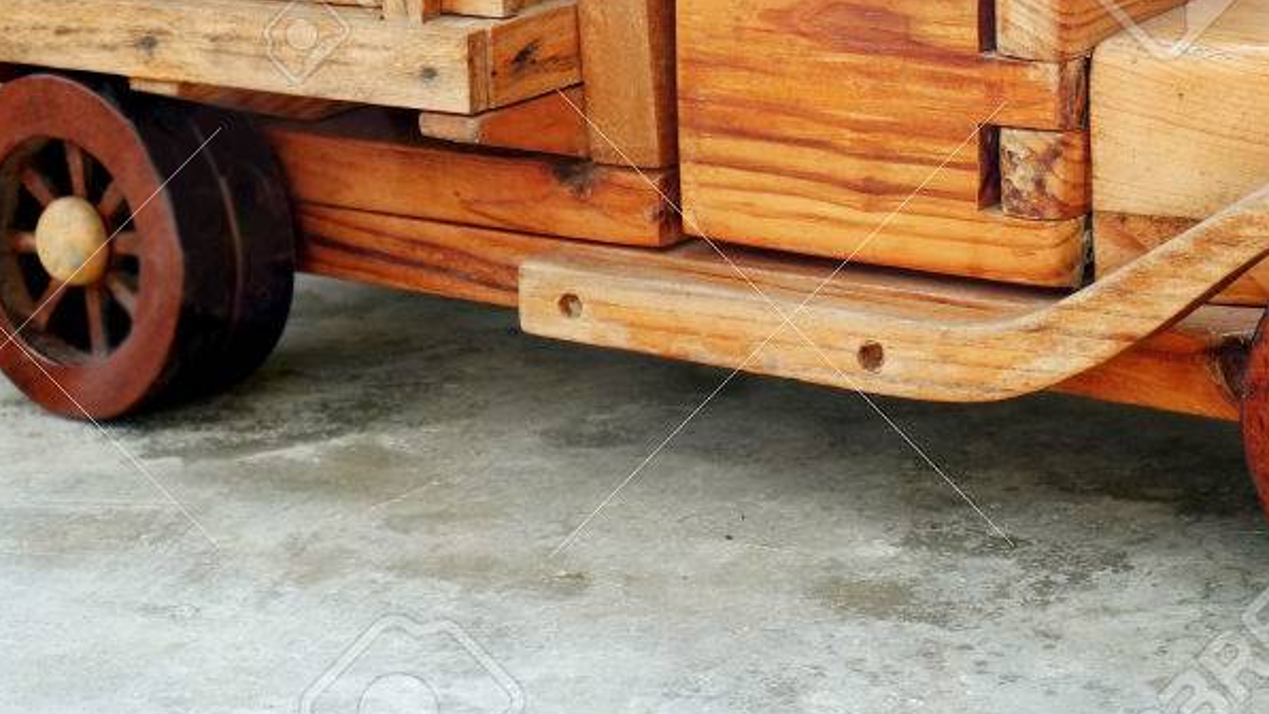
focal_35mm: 98
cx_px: 784
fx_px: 3298
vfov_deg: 12.1
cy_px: -140
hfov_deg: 21.7
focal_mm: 28.9
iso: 400
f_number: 8
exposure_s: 1/60
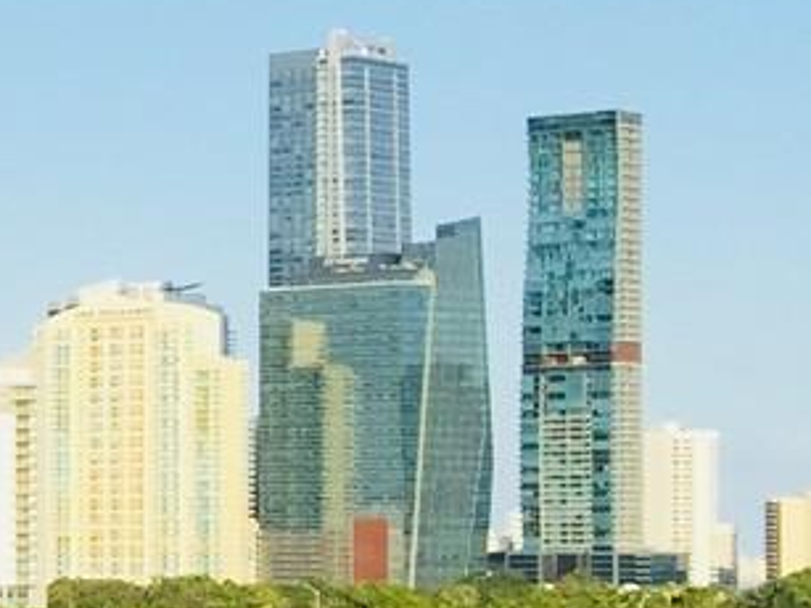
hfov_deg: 10.9
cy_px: 619
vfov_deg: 9.7
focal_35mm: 151
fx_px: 3536
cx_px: -1210
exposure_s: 1/1721
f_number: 2.2
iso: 32
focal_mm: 4.15
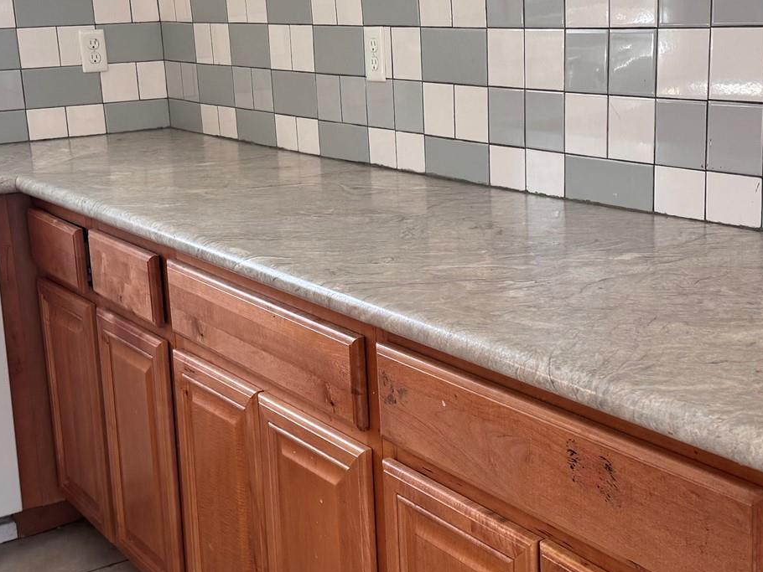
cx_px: 412
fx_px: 1191
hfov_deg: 35.5
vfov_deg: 27.0
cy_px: 294
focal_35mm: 54
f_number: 1.78
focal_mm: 6.76
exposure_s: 1/60
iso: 125
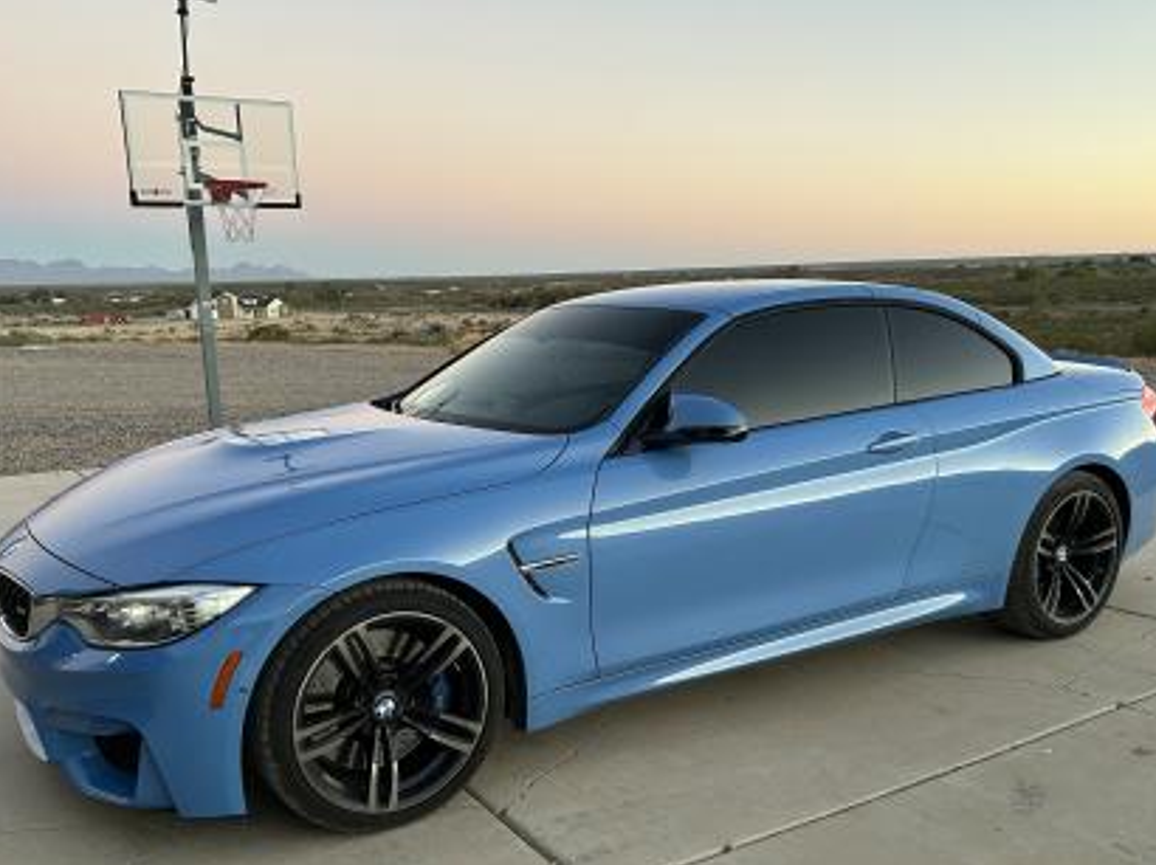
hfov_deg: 56.8
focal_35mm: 32
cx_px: 589
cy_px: 530
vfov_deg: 43.8
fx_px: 1068
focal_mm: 5.7
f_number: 1.5
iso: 125
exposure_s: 1/87
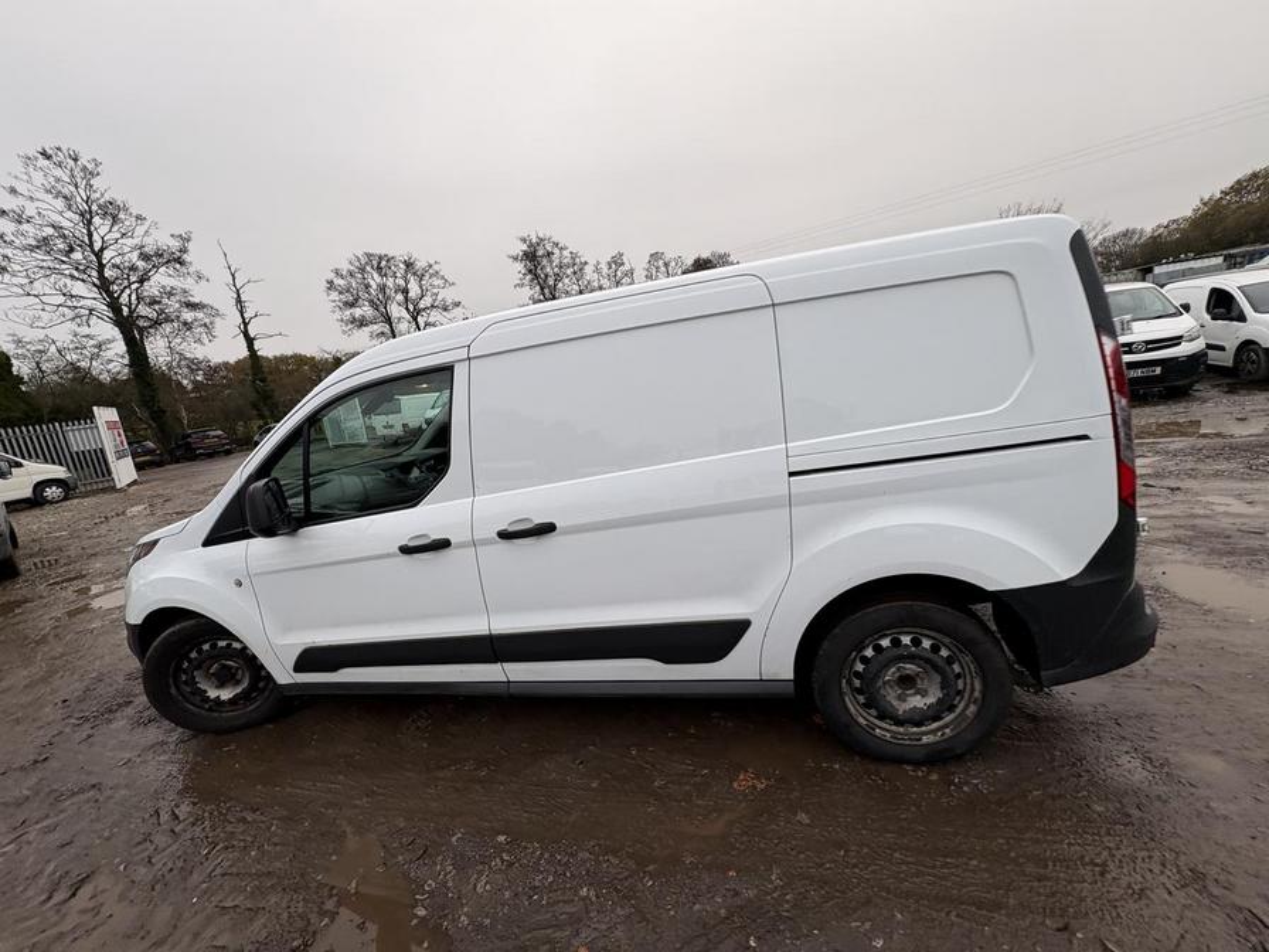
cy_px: 476
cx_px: 634
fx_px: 513
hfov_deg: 102.1
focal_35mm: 14
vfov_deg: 85.7
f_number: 2.2
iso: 40
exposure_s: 1/172
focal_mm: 2.22
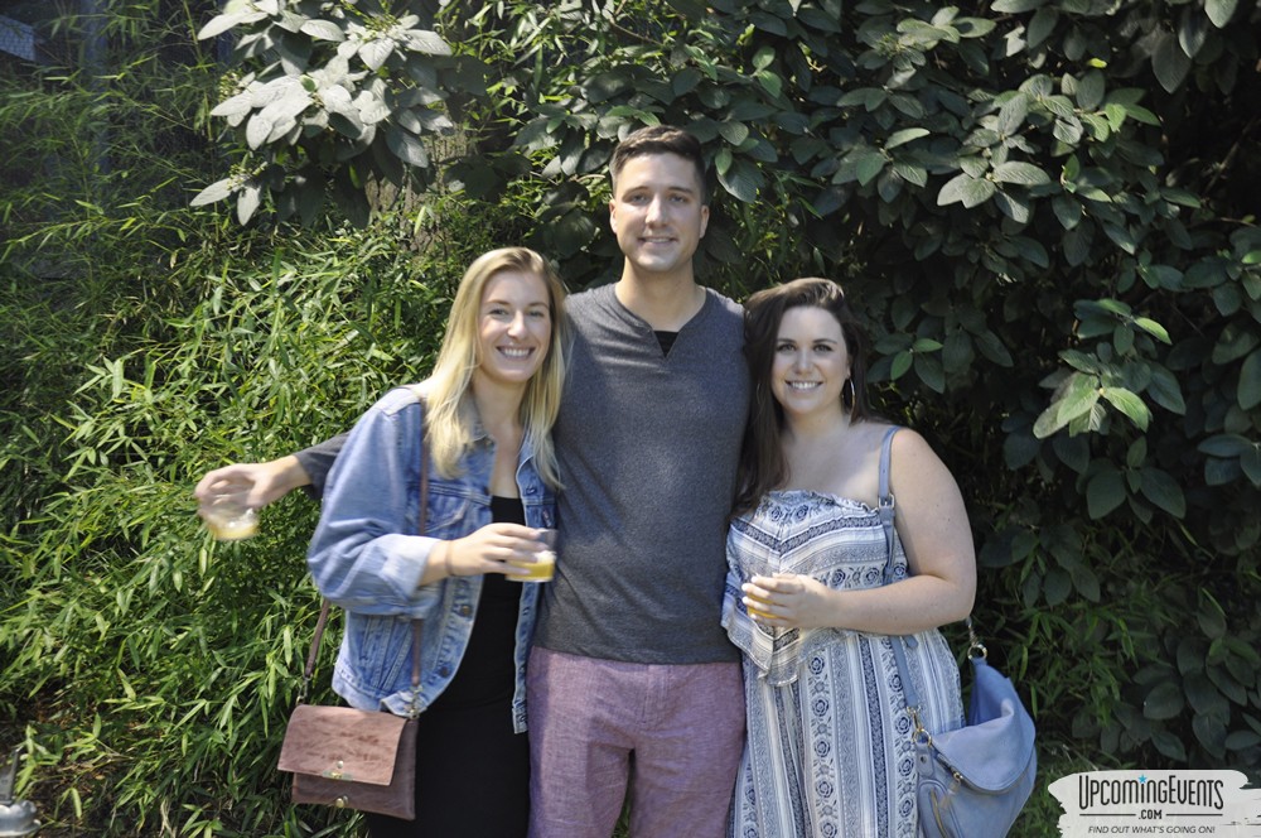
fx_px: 1312
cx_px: 630
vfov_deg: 35.4
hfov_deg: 51.3
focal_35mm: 38
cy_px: 419
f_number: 4
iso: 400
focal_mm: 25
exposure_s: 1/13
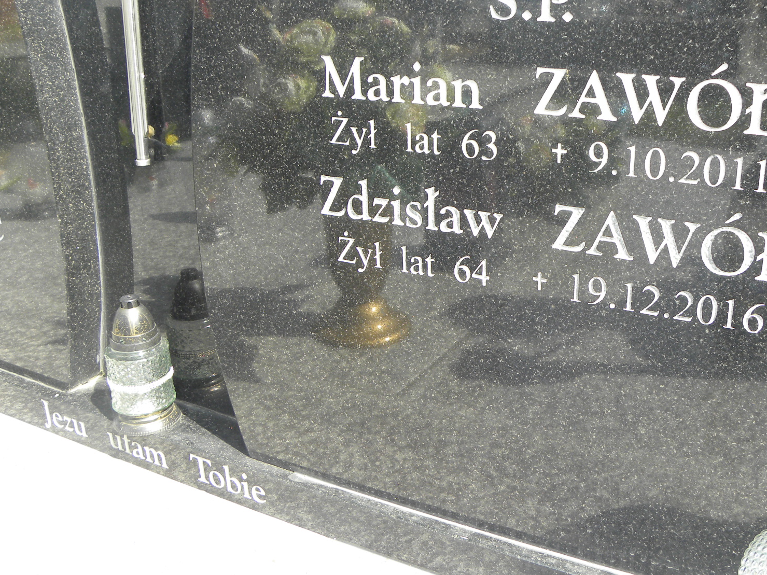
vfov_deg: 39.5
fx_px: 798
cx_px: 484
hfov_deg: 50.8
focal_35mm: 36
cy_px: 226
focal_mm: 4.6
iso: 64
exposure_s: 1/142
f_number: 3.5
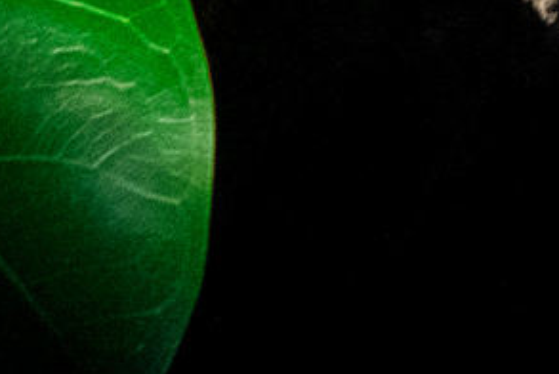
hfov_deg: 1.5
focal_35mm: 1364
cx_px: 1339
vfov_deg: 1.0
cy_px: -393
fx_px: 21200
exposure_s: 1/5
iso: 3200
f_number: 4
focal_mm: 90.45
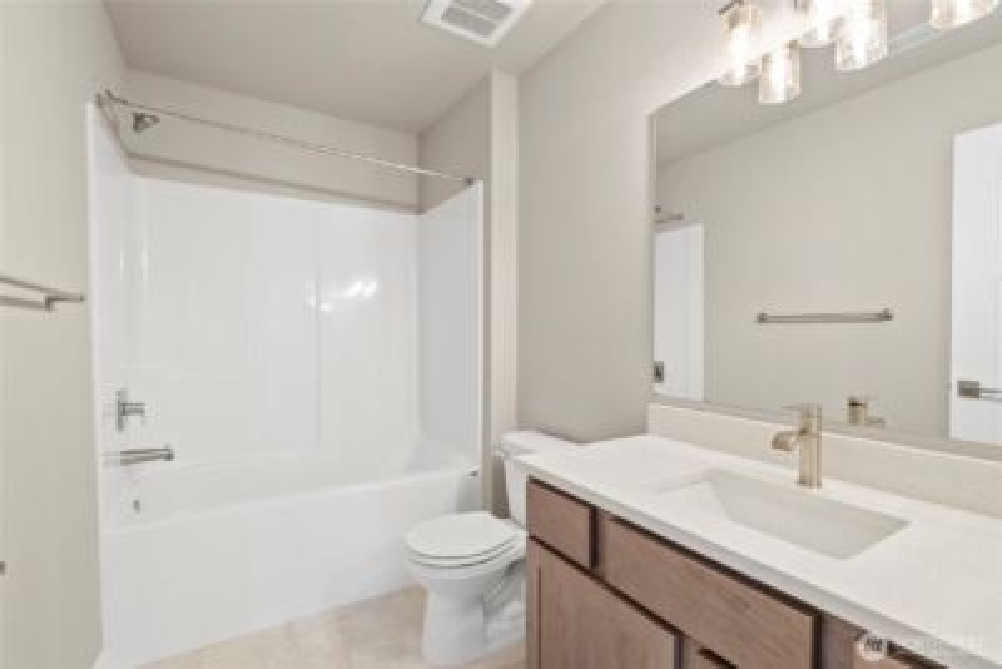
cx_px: 501
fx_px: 445
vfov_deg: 73.8
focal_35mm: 16
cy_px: 334
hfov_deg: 96.7
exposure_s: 1/3
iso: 500
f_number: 8
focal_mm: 16
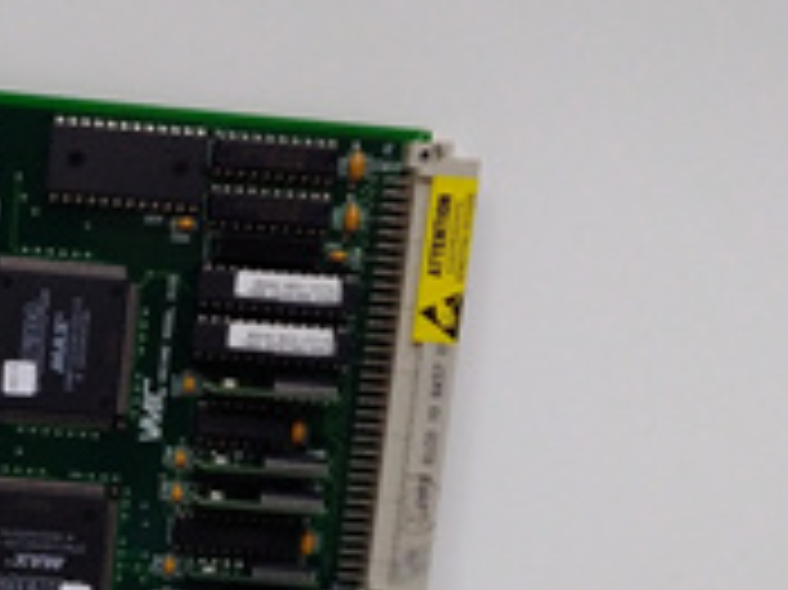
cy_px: 606
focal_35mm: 77
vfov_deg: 18.6
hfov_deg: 23.9
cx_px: -54
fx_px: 1752
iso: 294
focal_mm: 3.79
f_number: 2
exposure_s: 1/33
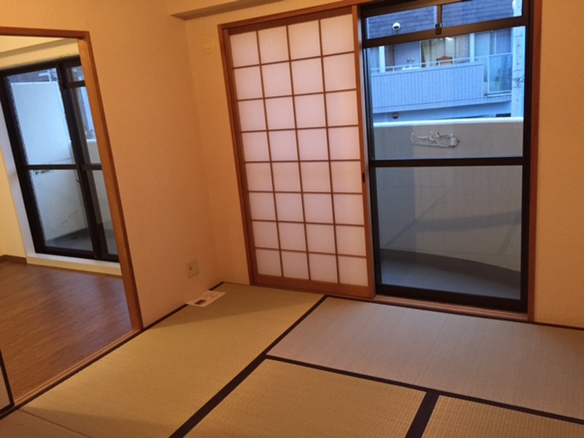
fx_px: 489
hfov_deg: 61.7
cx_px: 292
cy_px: 219
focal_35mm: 29
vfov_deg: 48.2
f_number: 2.2
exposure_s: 1/20
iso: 250
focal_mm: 4.15
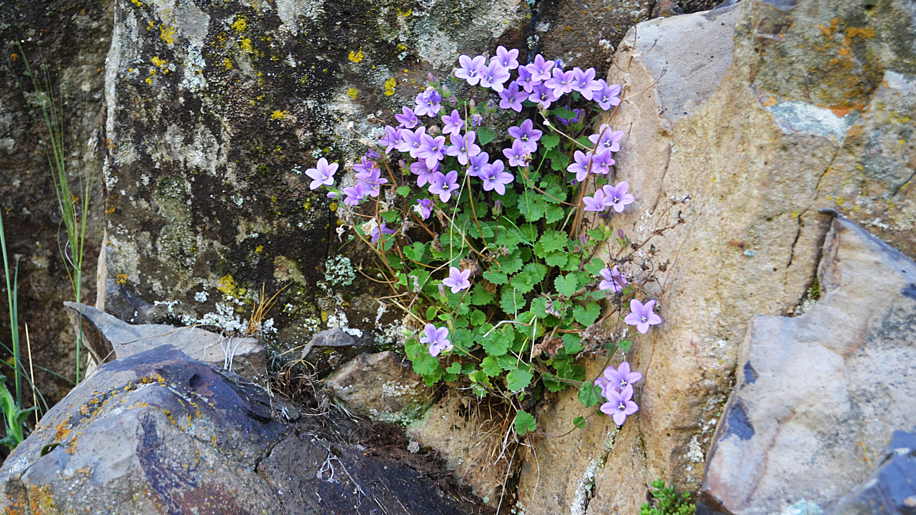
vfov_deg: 21.1
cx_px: 458
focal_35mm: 57
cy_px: 213
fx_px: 1384
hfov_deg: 36.6
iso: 500
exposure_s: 1/125
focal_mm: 36
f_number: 5
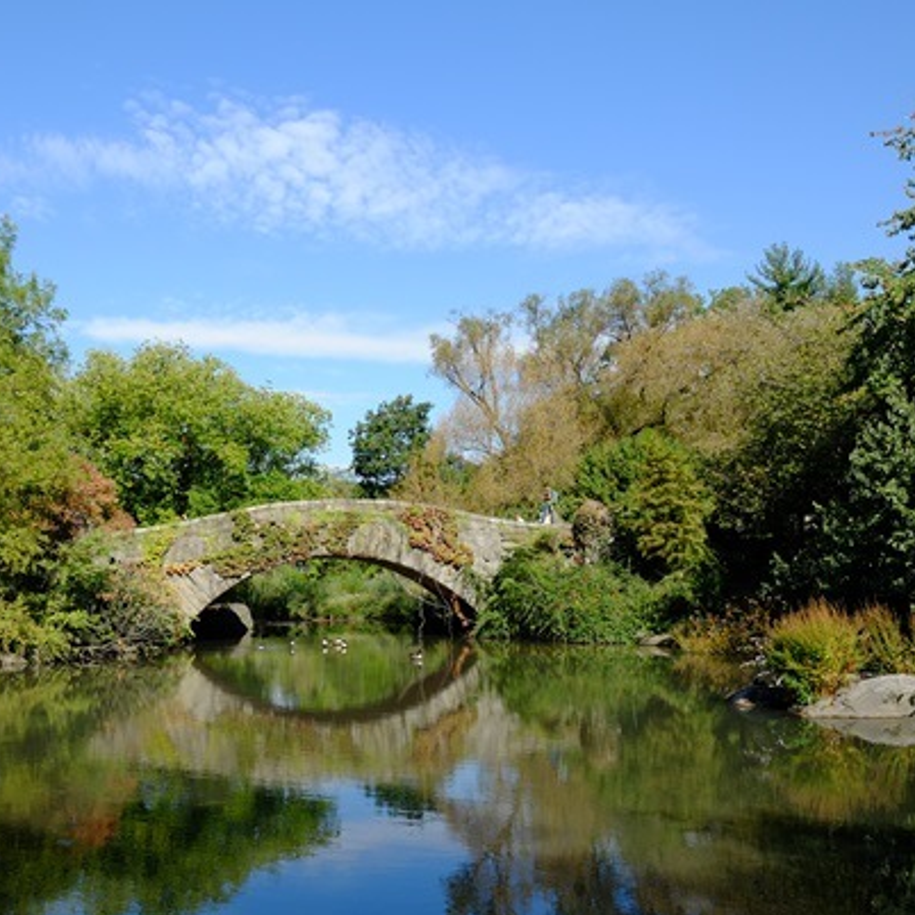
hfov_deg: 50.3
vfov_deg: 50.9
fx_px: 957
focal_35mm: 32
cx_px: 314
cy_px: 533
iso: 400
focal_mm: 14
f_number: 8
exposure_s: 1/450
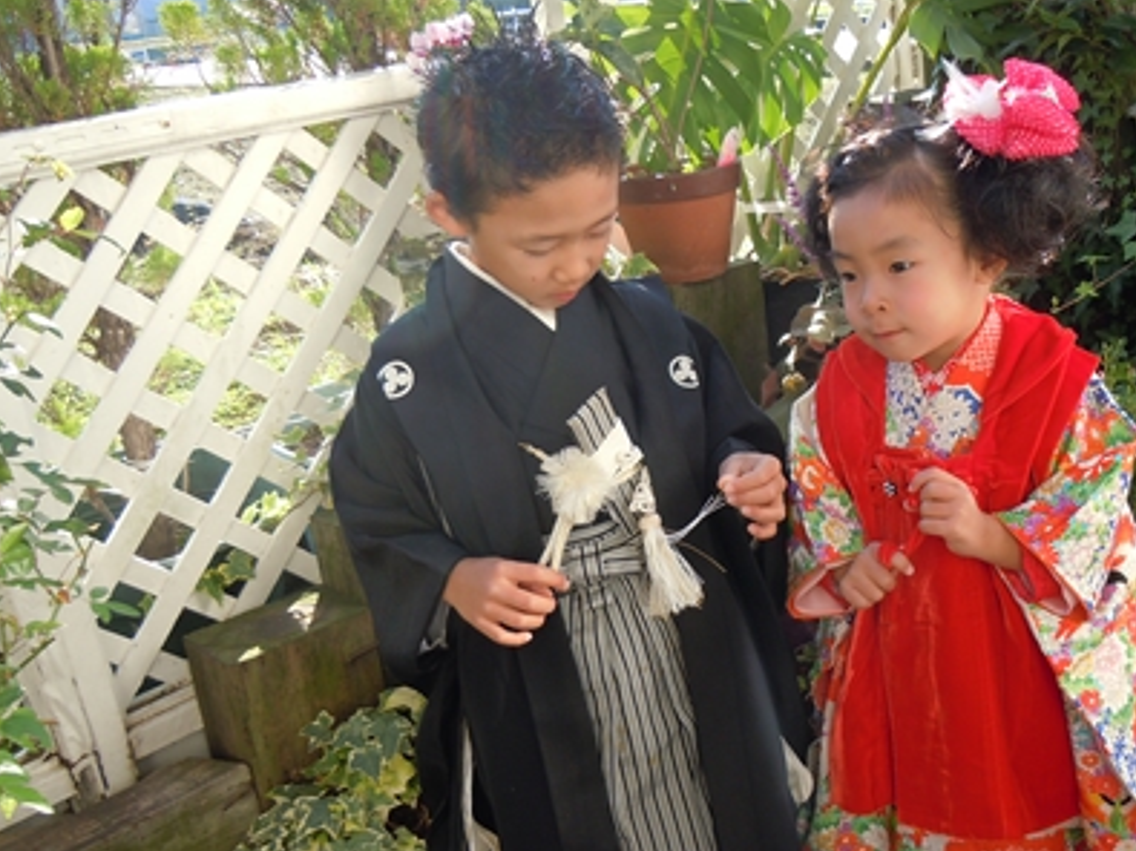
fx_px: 1247
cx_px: 713
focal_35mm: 38
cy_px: 453
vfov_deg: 37.7
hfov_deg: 48.5
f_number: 3.5
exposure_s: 1/125
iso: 100
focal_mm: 5.4
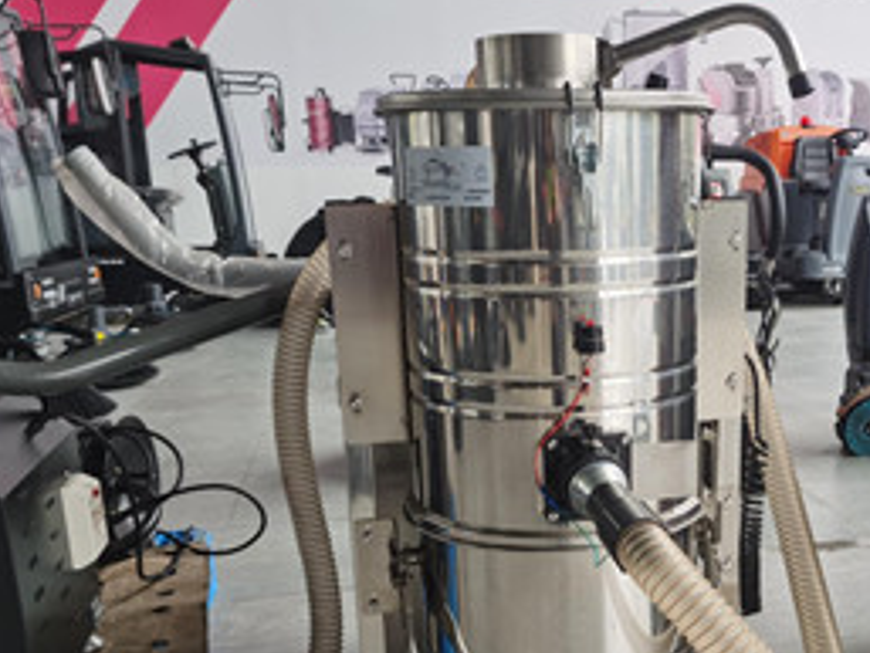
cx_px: 640
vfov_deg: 33.9
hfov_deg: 43.5
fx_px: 1056
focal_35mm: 42
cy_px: 460
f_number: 1.6
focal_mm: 5.56
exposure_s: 1/100
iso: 64
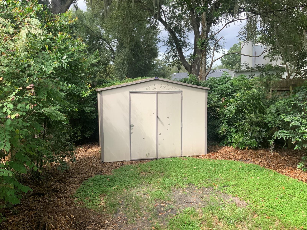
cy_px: 115
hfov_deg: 61.7
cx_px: 154
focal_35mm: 29
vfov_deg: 48.2
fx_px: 257
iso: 16
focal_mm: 3
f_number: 1.8
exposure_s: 1/403
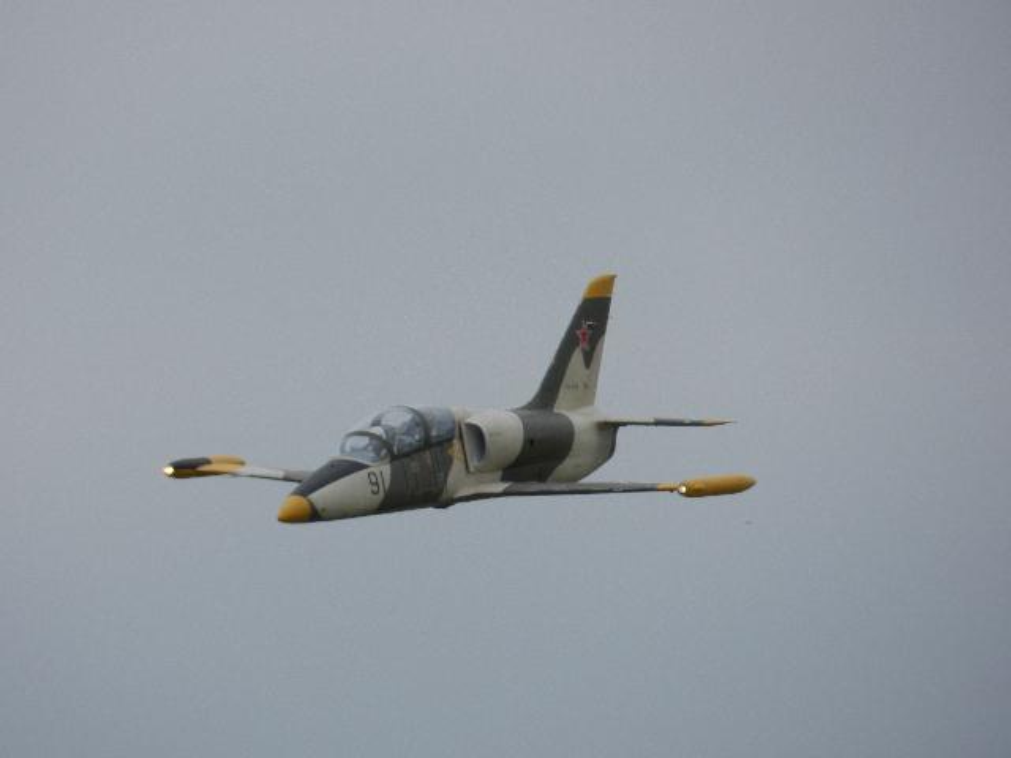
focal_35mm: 669
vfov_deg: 2.2
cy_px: 379
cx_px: 506
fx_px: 19539
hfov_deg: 3.0
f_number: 5.7
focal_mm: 118.9
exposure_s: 1/500
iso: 160
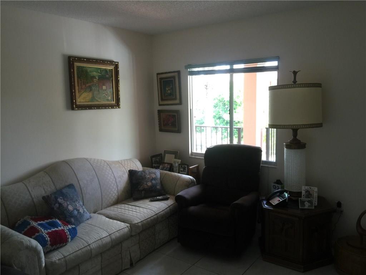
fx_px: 307
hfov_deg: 61.7
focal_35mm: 29
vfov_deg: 48.2
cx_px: 183
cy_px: 138
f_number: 2.2
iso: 40
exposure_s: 1/30
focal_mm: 4.15
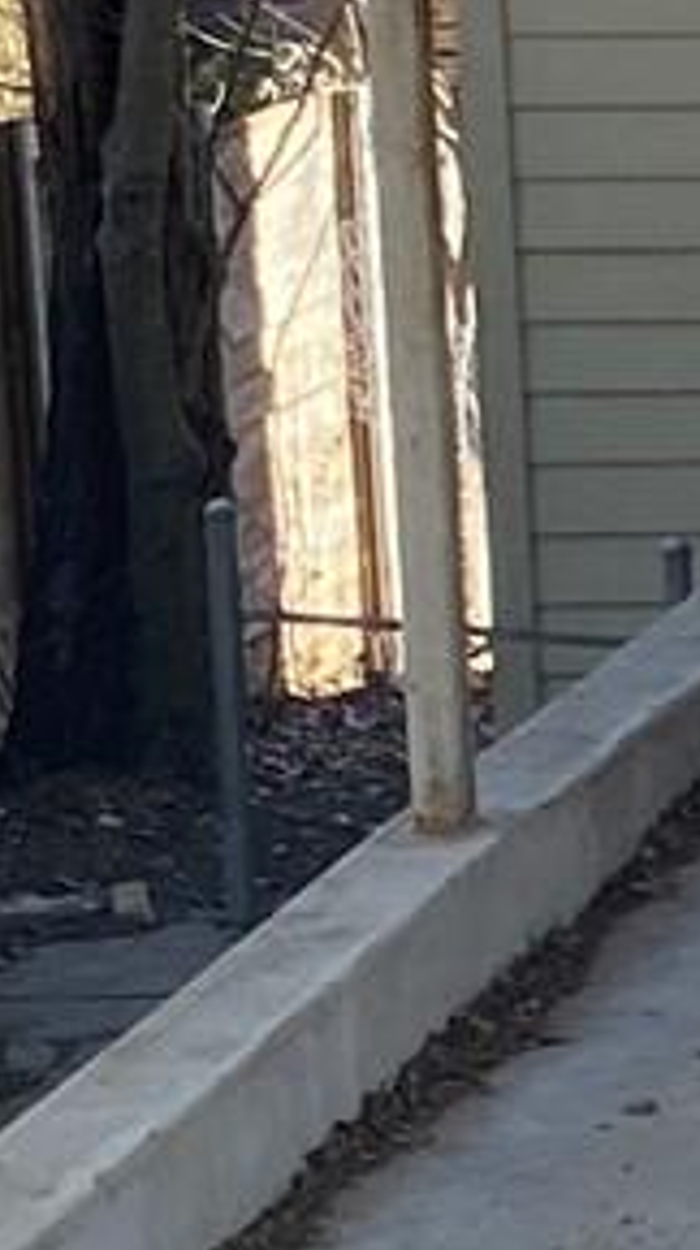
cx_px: 3003
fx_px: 6650
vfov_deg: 10.7
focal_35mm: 201
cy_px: 463
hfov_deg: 5.2
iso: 32
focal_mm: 4.25
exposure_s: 1/342
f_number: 1.8
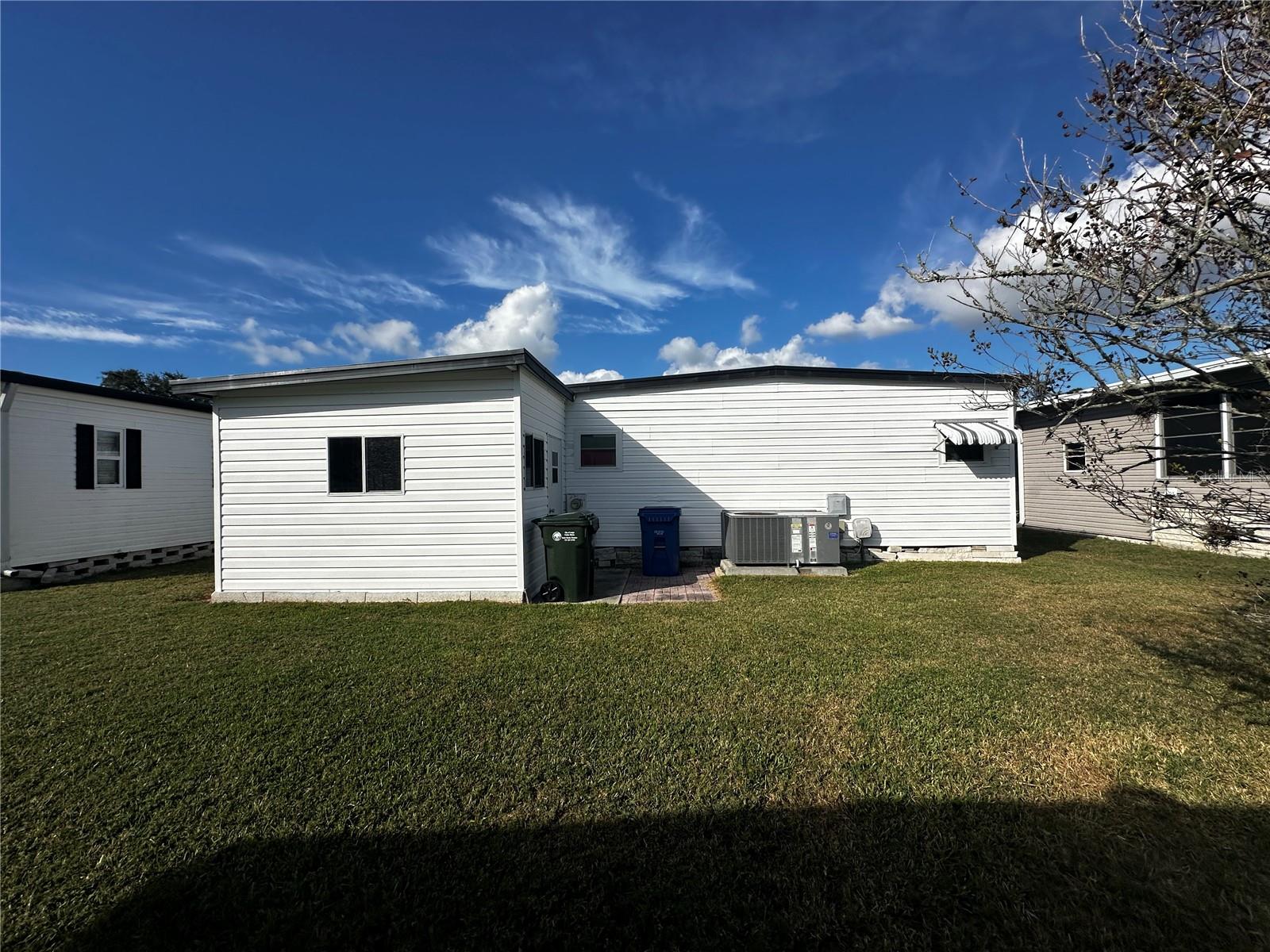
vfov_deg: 85.7
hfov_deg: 102.1
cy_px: 476
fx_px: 514
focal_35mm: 14
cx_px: 635
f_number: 2.2
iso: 50
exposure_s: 1/4651
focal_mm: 2.22
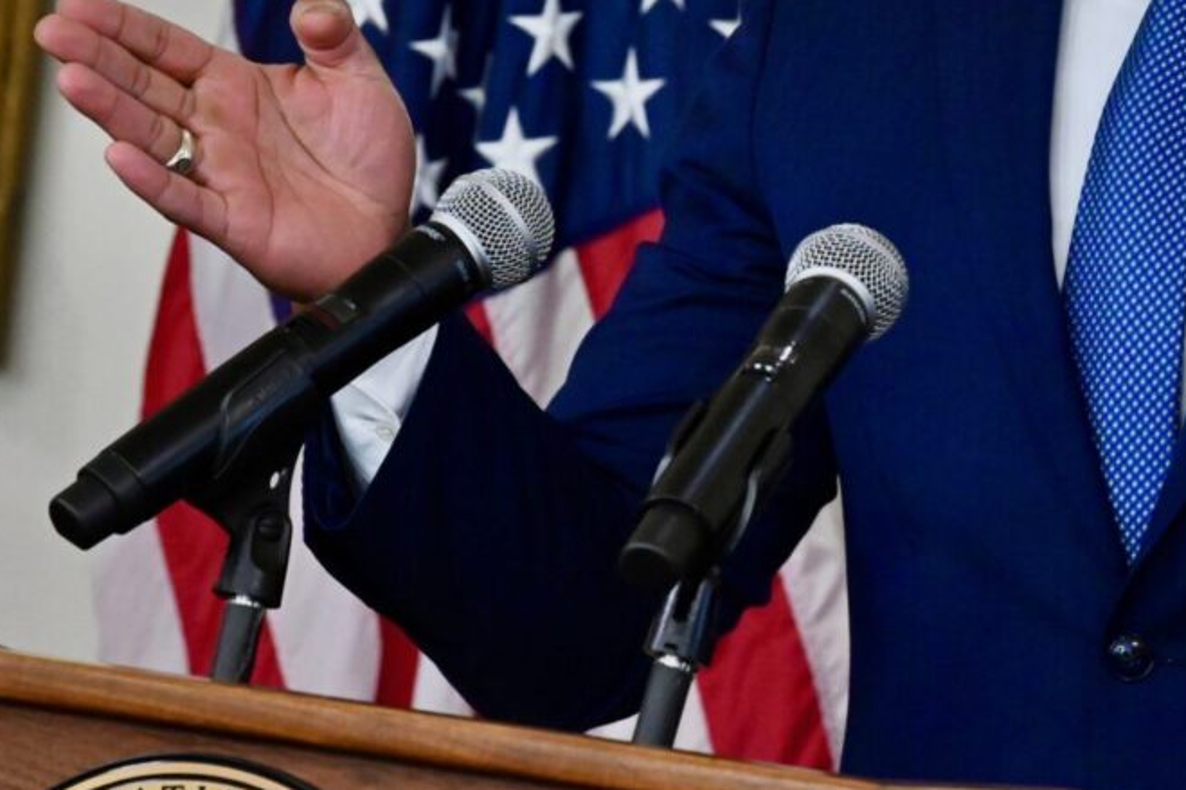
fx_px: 15347
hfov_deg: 4.4
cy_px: -65
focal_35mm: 466
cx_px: 1010
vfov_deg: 2.9
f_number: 9
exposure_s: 1/200
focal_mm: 200
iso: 9000
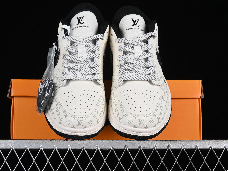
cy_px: 86
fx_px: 540
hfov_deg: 23.8
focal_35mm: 82
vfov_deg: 18.0
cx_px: 106
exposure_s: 1/80
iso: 160
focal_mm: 50
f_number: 8
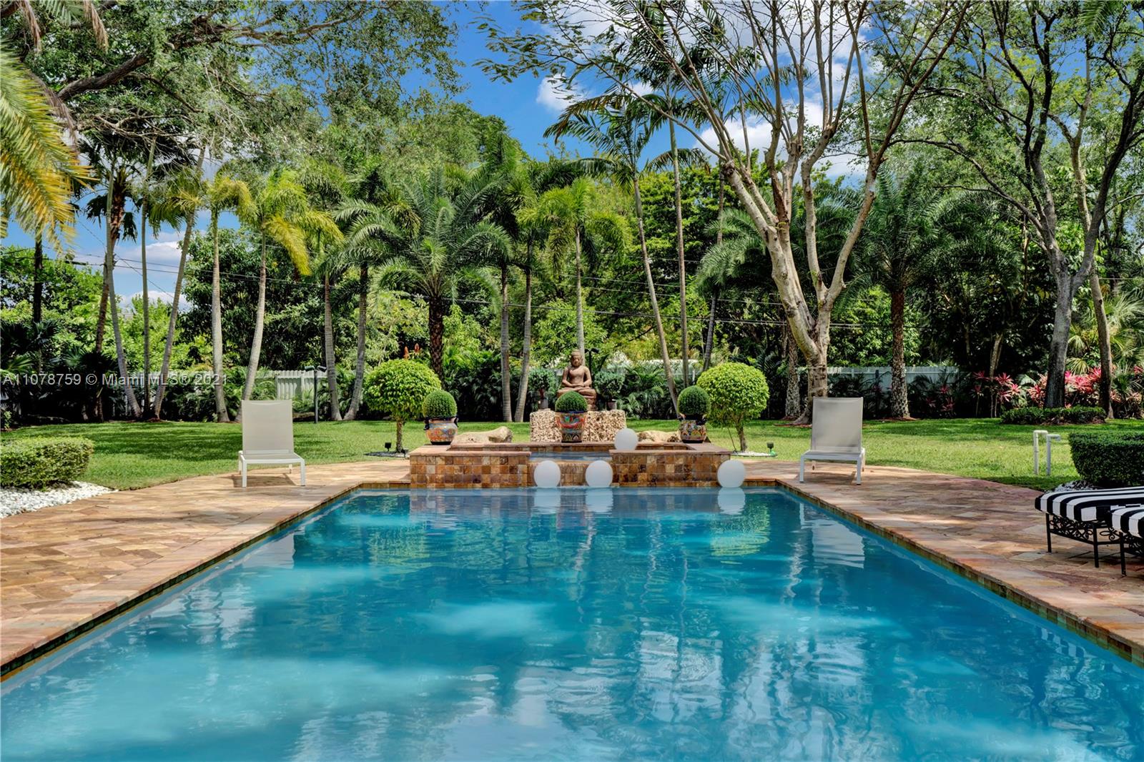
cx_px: 572
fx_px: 1112
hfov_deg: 54.4
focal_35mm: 35
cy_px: 381
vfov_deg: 37.8
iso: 100
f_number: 13
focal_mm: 35
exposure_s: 1/125
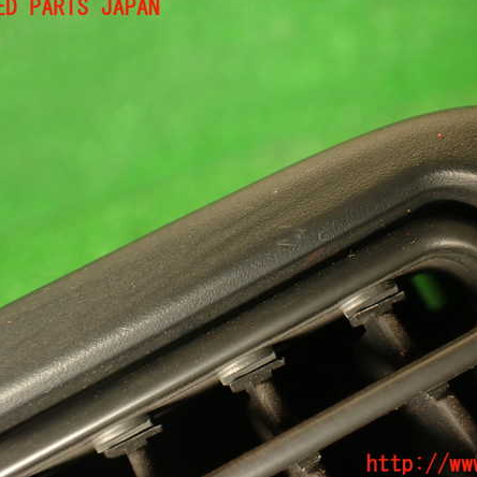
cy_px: 236
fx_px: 670
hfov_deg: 39.0
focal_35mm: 43
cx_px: 287
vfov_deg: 39.2
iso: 160
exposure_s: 1/80
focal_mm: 6.37
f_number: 2.5
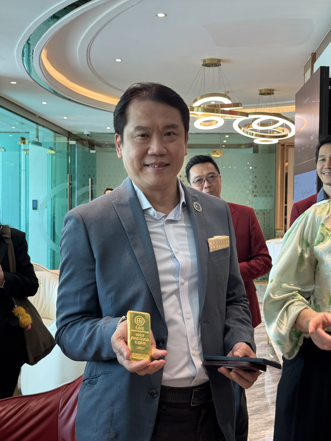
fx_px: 612
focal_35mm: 48
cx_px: 166
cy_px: 220
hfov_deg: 30.3
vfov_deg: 39.7
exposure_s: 1/50
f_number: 1.78
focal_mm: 6.76
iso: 80
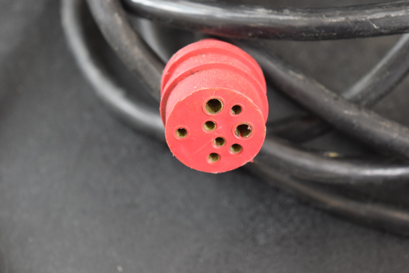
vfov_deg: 16.6
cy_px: 136
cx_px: 204
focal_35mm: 82
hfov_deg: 24.6
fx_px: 937
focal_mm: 55
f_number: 5.6
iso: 1800
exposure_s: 1/125
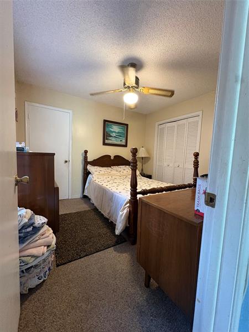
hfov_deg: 85.7
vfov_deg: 102.1
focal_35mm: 14
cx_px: 124
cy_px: 166
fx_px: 134
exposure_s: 1/60
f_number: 2.2
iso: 640
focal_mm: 2.22
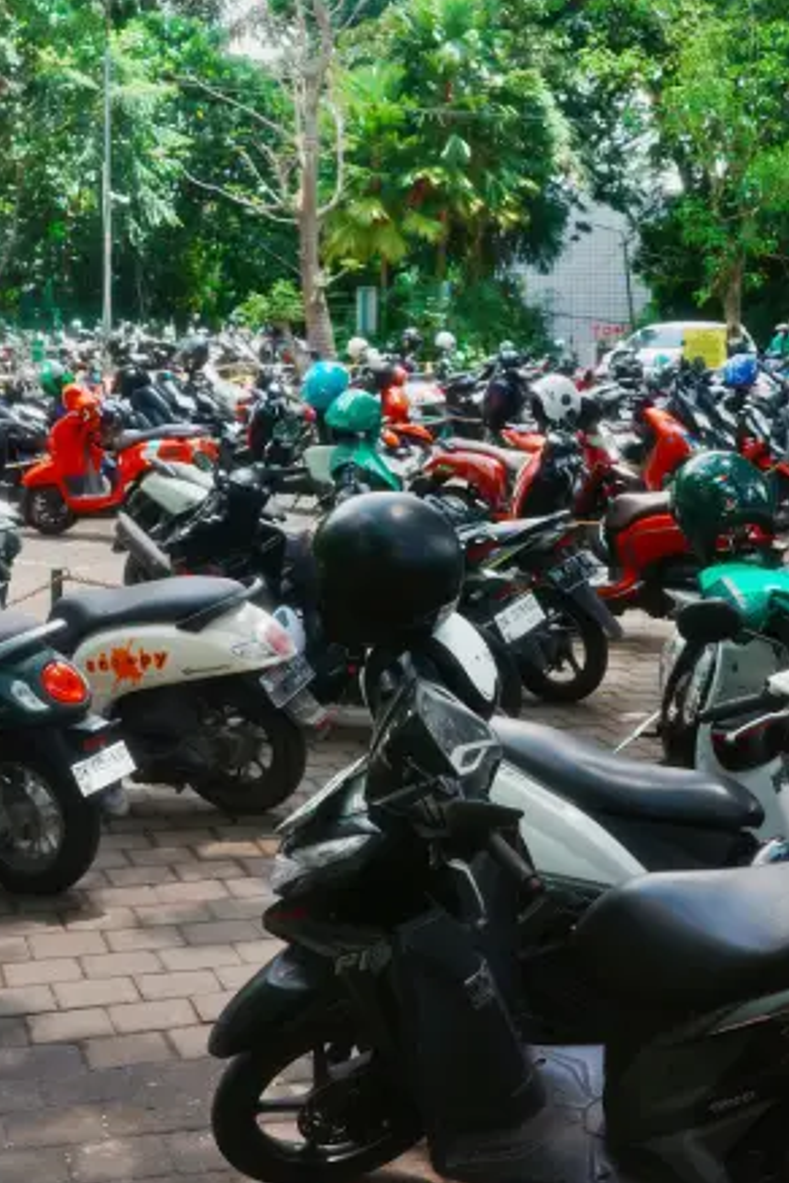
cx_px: 428
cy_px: 313
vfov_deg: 30.9
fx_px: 2104
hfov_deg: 21.2
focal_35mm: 64
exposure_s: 1/320
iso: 200
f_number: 4.5
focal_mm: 26
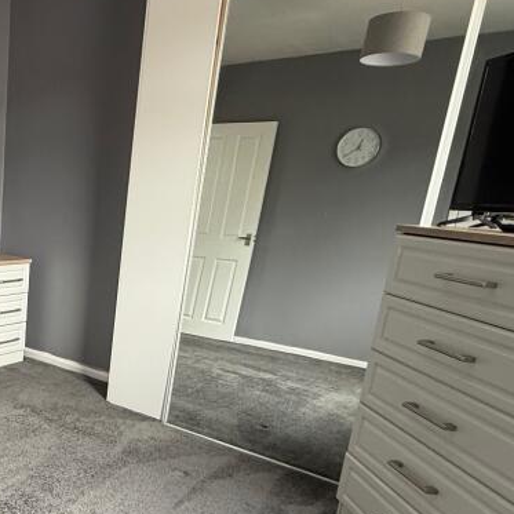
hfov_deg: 43.2
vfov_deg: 47.4
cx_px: 29
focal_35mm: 34
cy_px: 356
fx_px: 571
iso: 200
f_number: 2.2
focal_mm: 2.22
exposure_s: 1/99
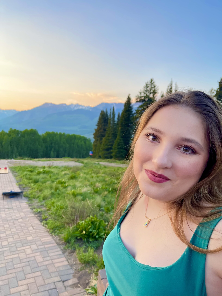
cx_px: 111
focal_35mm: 25
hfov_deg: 54.9
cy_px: 148
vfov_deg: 69.4
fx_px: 214
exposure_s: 1/168
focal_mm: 5.1
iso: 32
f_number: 1.6
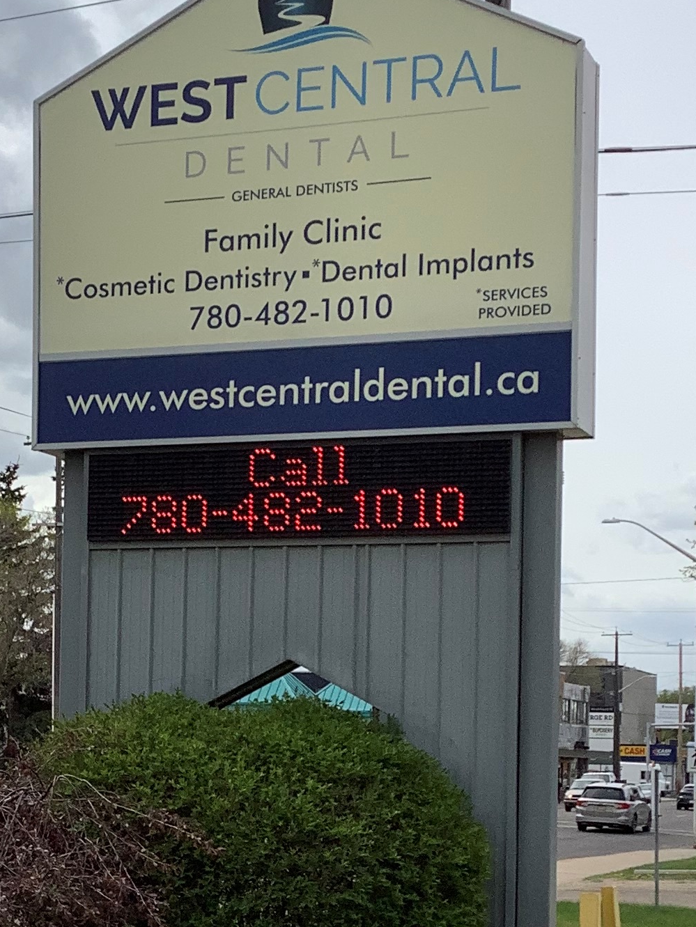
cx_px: 237
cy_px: 683
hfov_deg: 19.3
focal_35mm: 76
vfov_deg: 25.4
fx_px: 2036
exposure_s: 1/2203
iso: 25
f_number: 2.4
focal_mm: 3.3
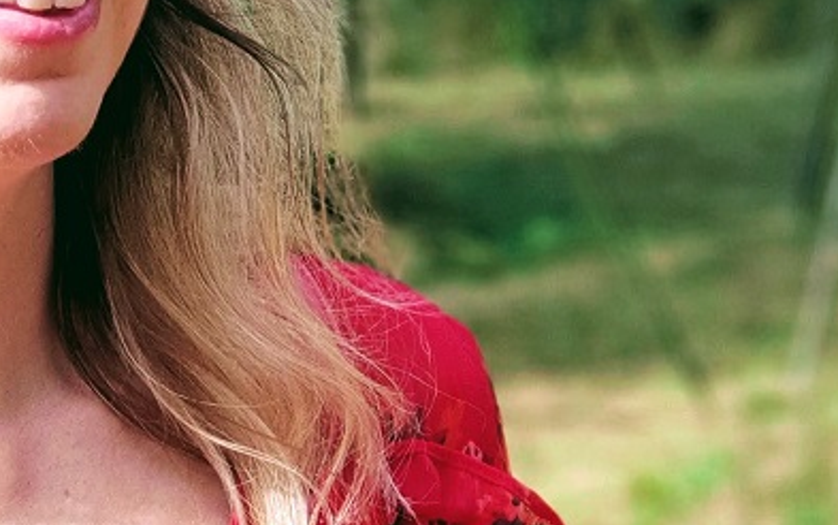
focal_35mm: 187
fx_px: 4273
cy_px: 447
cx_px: -79
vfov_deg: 7.0
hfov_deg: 11.1
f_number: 2.4
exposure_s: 1/329
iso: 100
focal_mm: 6
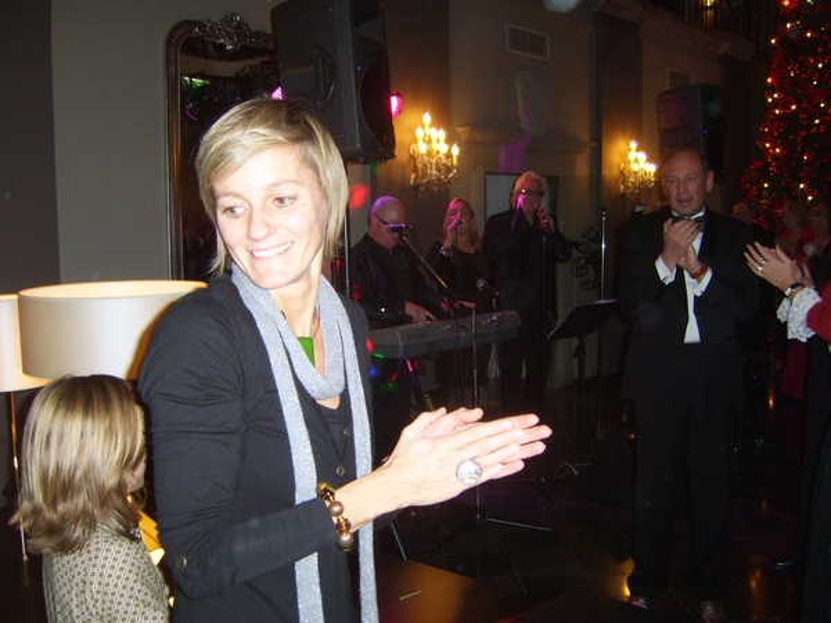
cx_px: 416
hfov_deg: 49.0
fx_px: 912
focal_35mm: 38
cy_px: 312
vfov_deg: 37.7
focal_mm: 7.8
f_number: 2.8
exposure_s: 1/30
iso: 100
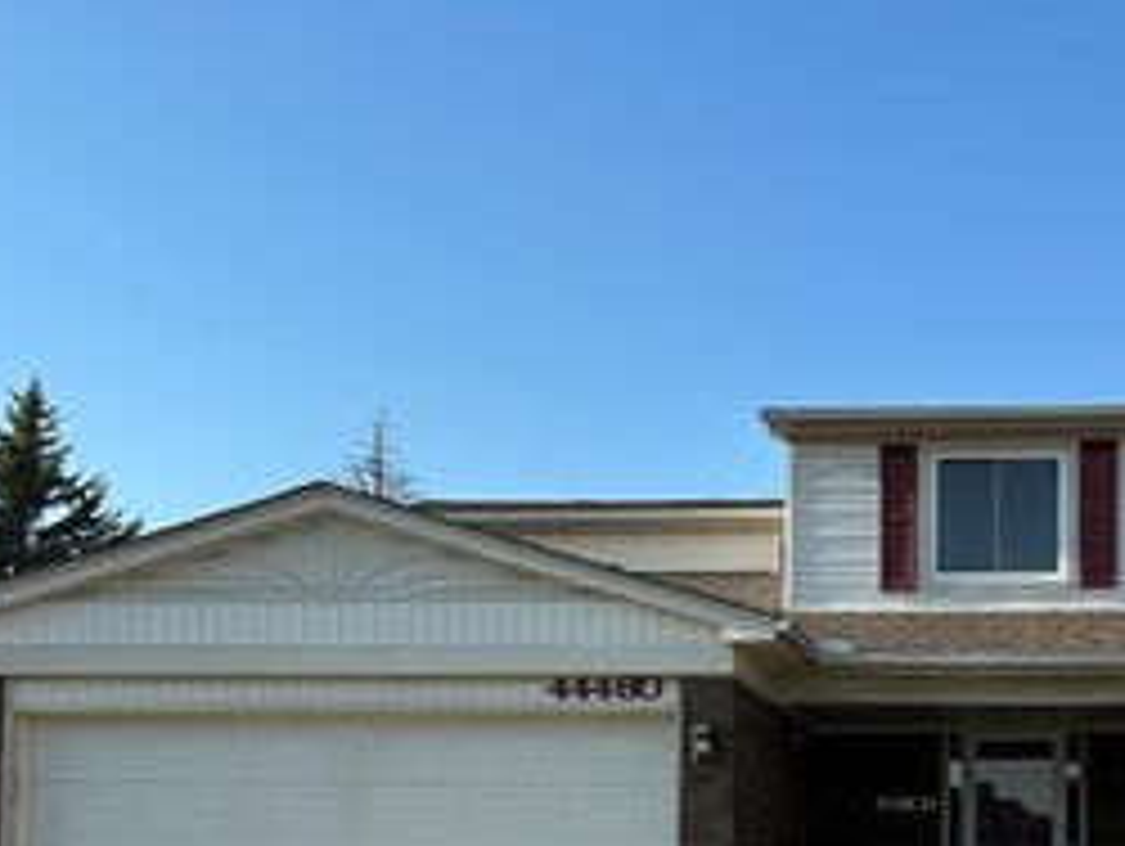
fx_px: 1692
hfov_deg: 35.4
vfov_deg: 26.8
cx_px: 922
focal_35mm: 52
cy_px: 803
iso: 50
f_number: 1.5
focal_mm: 5.7
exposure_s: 1/2299
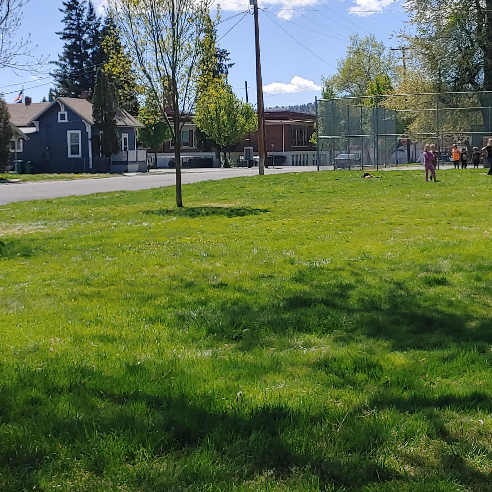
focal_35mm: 60
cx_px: 310
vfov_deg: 28.5
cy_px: 186
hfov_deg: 28.5
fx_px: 965
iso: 50
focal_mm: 4.23
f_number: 1.5
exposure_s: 1/2778
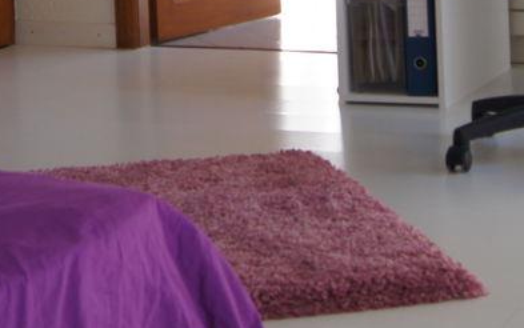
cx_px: 225
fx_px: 1600
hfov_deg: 18.6
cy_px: -207
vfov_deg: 11.1
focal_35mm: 112
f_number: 7.1
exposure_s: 1/60
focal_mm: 18
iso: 200
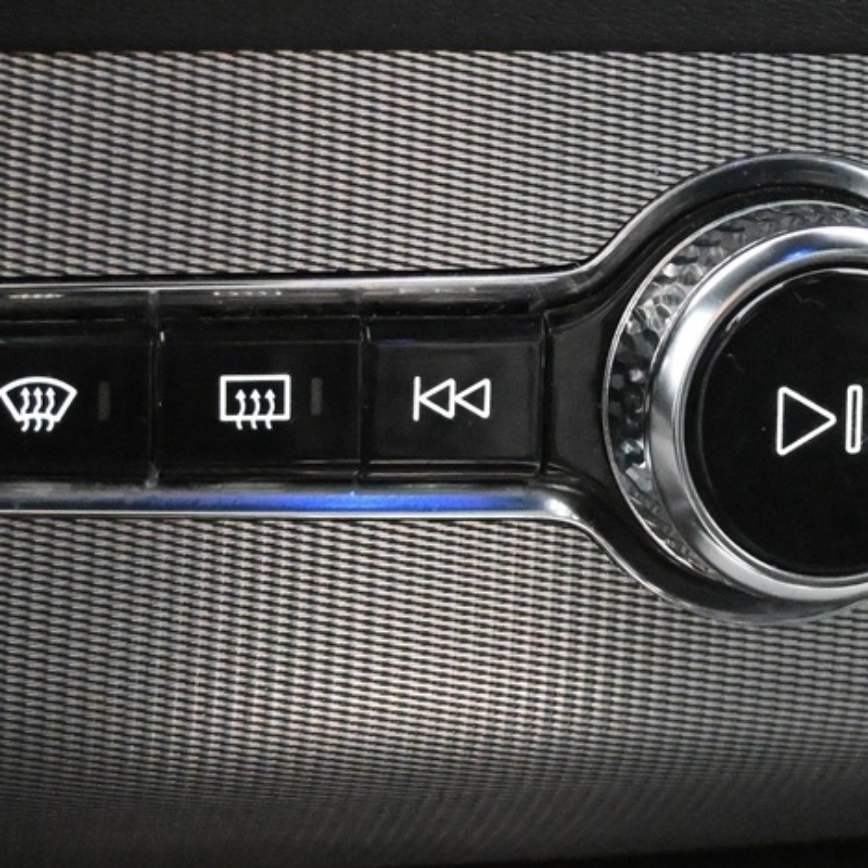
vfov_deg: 17.1
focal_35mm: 101
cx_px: 588
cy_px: 293
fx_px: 2879
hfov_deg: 17.1
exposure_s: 1/40
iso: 10000
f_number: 4.2
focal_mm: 23
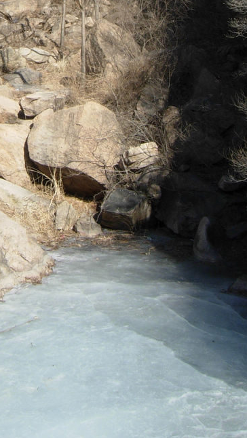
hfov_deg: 13.2
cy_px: -60
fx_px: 1058
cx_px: 27
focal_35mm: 91
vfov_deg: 22.0
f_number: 6.1
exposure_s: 1/242
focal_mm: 7.5
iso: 50
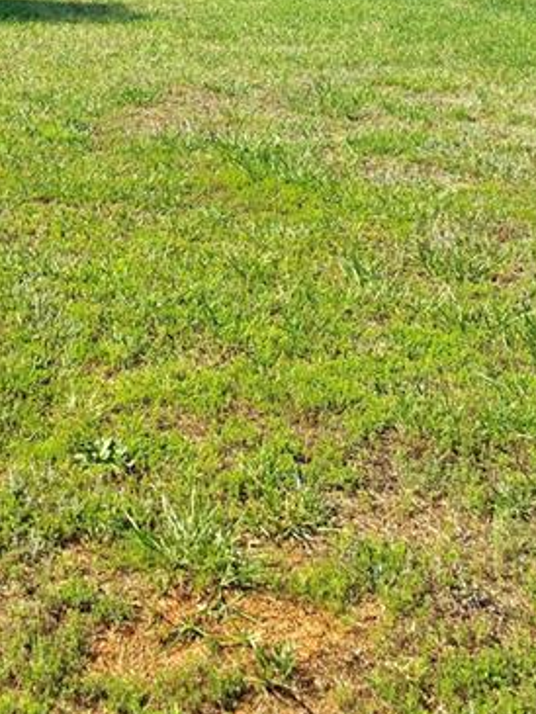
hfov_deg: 23.7
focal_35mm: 61
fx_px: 1259
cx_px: 123
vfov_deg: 29.8
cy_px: 22
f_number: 2.2
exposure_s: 1/1538
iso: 25
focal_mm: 4.15
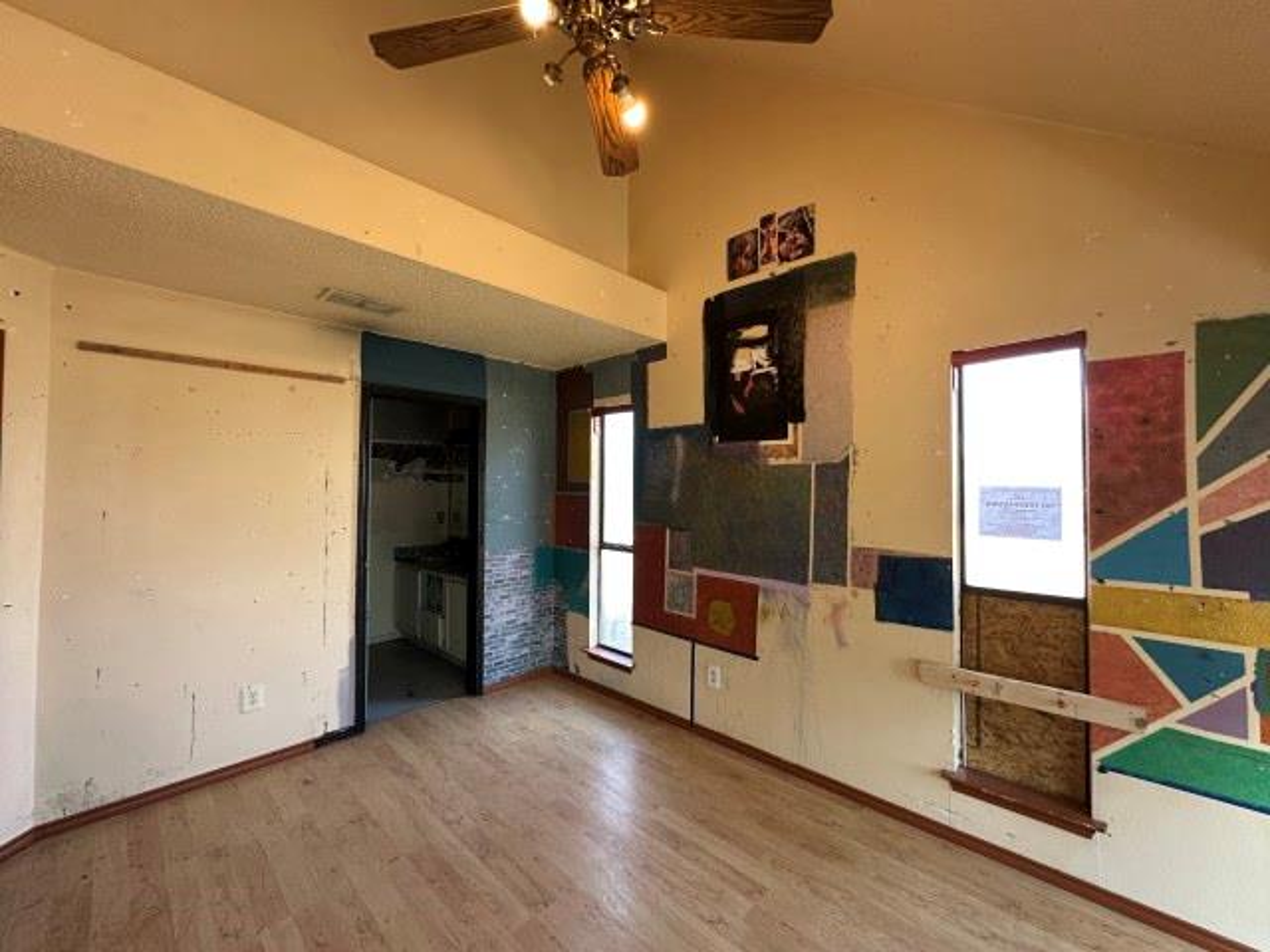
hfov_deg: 102.1
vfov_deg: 85.7
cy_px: 476
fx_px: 514
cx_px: 635
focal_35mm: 14
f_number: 2.2
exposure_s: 1/99
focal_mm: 2.22
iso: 200
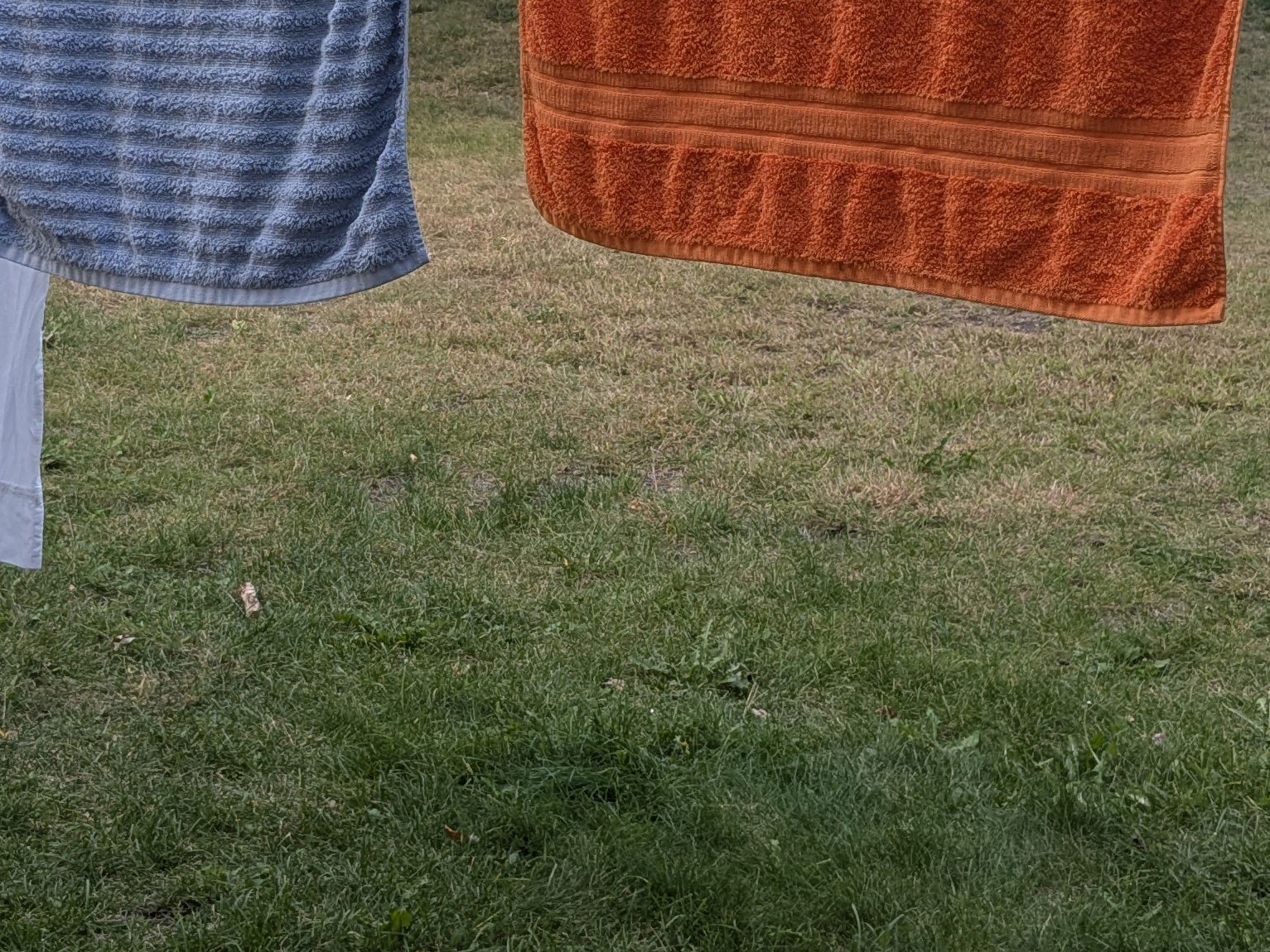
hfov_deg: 27.3
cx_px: 490
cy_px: 202
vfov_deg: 20.5
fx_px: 2605
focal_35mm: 71
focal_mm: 4.38
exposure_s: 1/40
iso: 41
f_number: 1.73
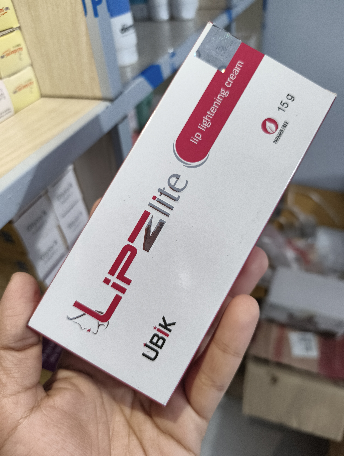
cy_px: 228
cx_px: 172
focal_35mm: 24
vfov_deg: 71.5
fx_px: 317
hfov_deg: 56.9
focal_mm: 5.56
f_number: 1.87
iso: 1303
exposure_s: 1/50
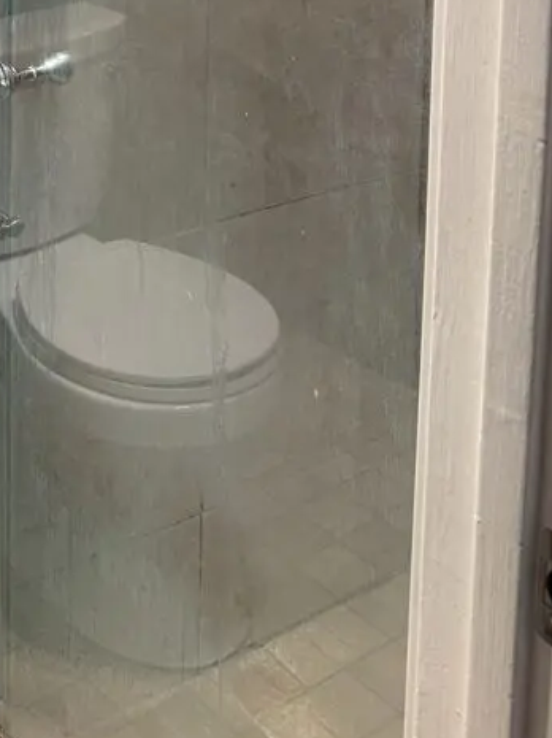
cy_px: -154
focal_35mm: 62
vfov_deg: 27.4
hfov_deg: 23.0
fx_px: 1320
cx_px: 49
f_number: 1.78
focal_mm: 6.76
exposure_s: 1/120
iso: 100
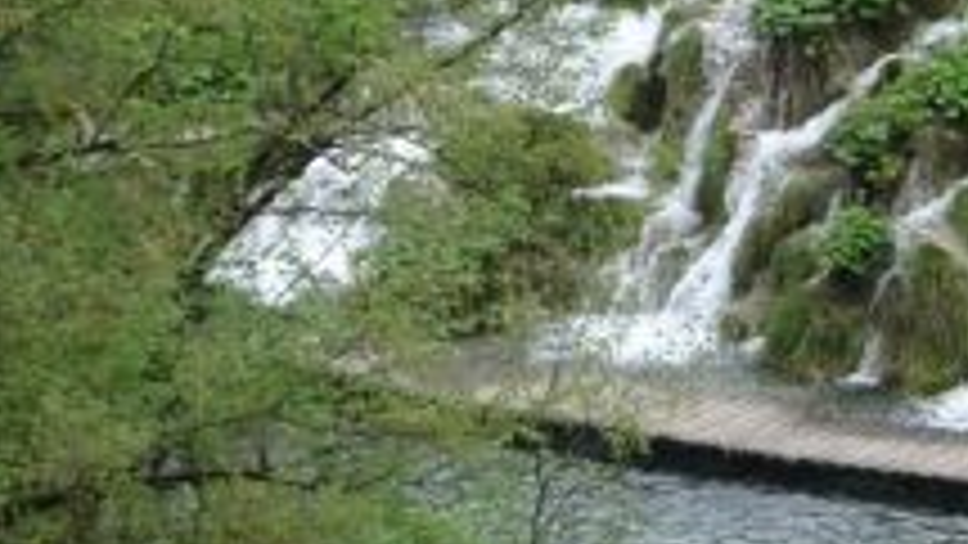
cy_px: 11
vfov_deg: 1.8
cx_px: 1121
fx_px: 17020
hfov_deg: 3.3
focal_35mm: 663
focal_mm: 44.78
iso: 400
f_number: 6.3
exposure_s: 1/250
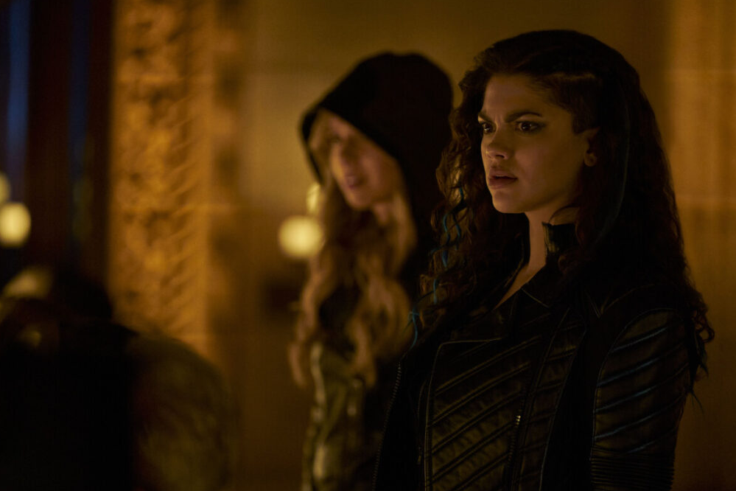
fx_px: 4191
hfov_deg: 10.0
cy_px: 248
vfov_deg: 6.7
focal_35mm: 205
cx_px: 366
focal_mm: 200
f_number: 2.8
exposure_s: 1/150
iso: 6400
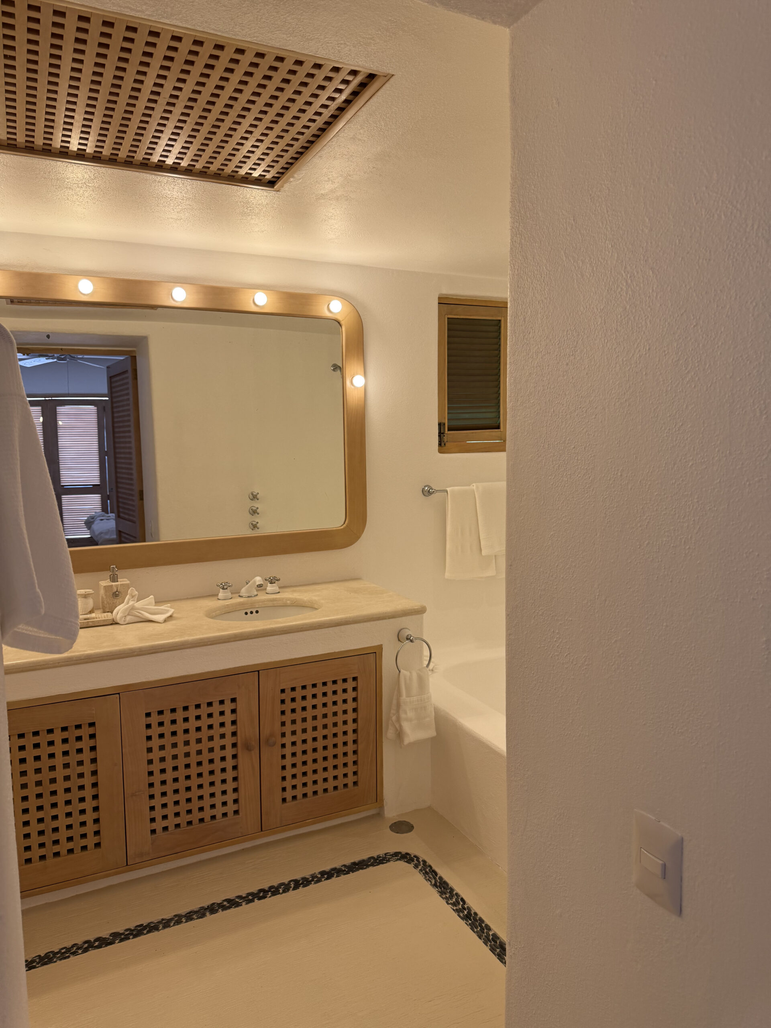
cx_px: 386
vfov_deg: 71.6
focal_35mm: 24
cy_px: 514
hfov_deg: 56.8
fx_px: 713
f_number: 1.78
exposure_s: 1/231
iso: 125
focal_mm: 6.76
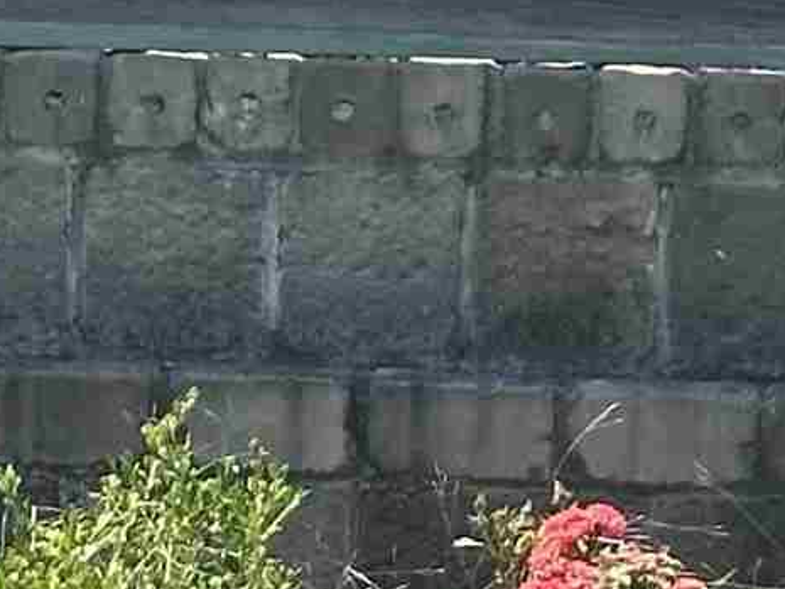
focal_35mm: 317
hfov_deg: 6.2
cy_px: 859
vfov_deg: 4.7
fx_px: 7191
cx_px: 221
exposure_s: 1/1639
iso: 64
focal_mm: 6.86
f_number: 1.78
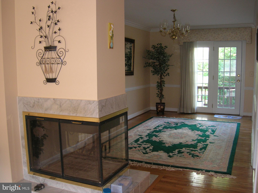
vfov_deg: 41.8
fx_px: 253
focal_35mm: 34
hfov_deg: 54.0
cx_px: 129
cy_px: 96
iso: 107
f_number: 2.9
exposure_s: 1/27.6
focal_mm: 5.7
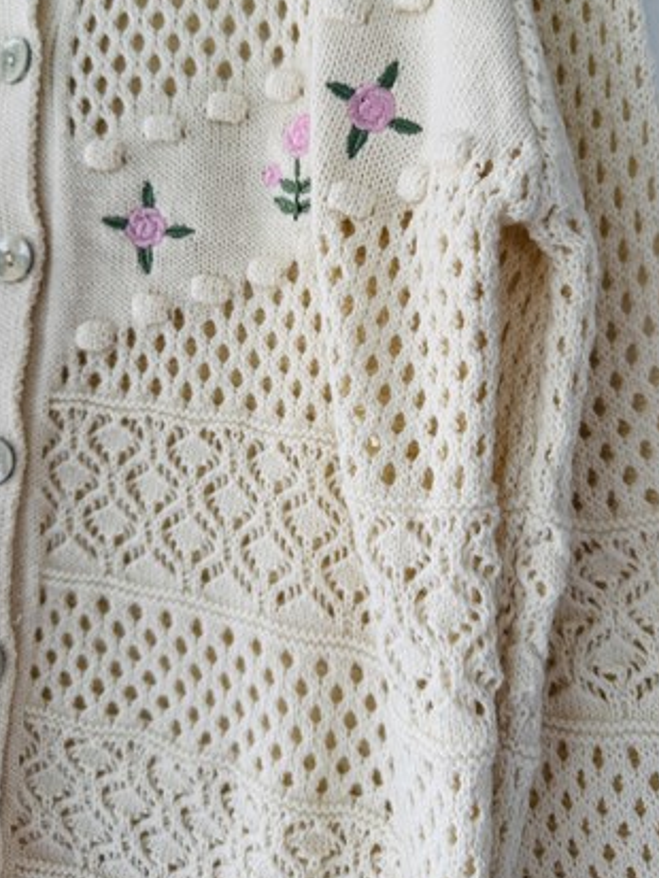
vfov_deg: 57.9
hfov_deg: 45.5
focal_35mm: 31
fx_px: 786
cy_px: 352
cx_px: 334
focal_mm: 6.76
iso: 64
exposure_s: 1/267
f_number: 1.78
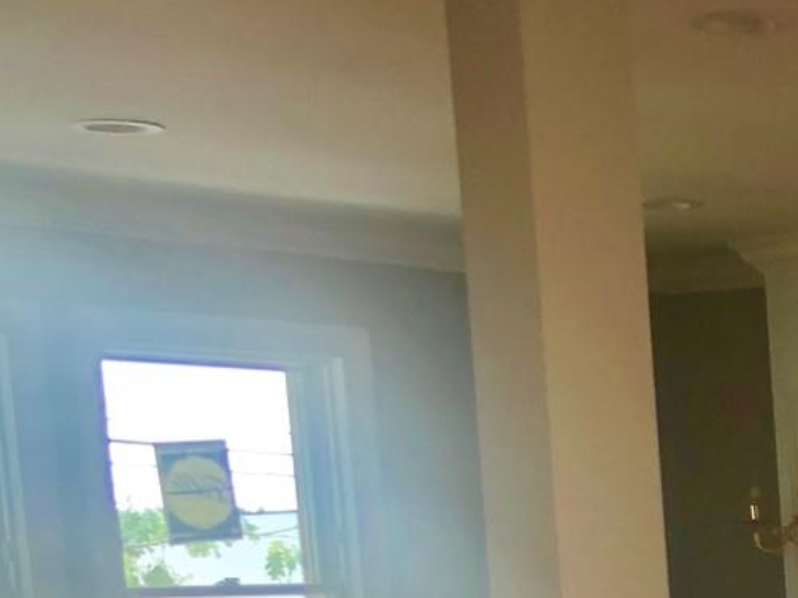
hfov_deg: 14.8
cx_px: 1499
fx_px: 2627
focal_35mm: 114
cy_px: 866
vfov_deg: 12.4
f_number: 1.8
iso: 50
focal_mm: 4
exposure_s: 1/120
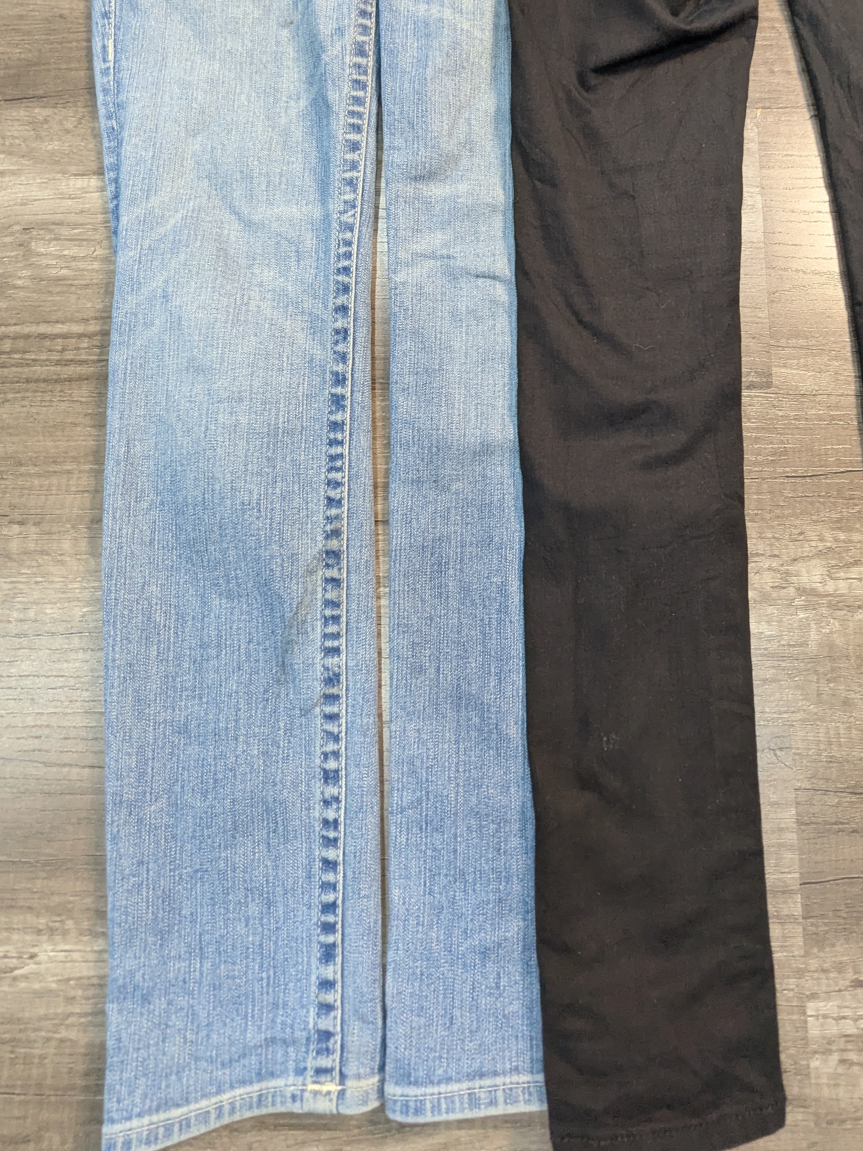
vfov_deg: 73.9
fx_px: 731
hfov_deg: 59.8
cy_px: 378
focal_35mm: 22
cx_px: 567
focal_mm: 2.35
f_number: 2.2
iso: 242
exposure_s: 1/60
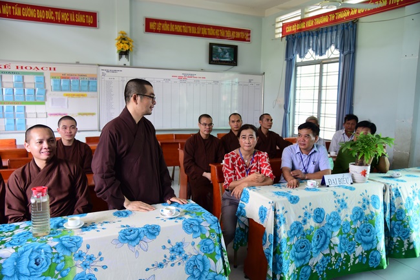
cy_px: 140
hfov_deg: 65.5
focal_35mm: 28
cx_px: 210
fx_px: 327
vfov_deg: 46.4
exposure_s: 1/60
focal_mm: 28
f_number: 4
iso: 1000
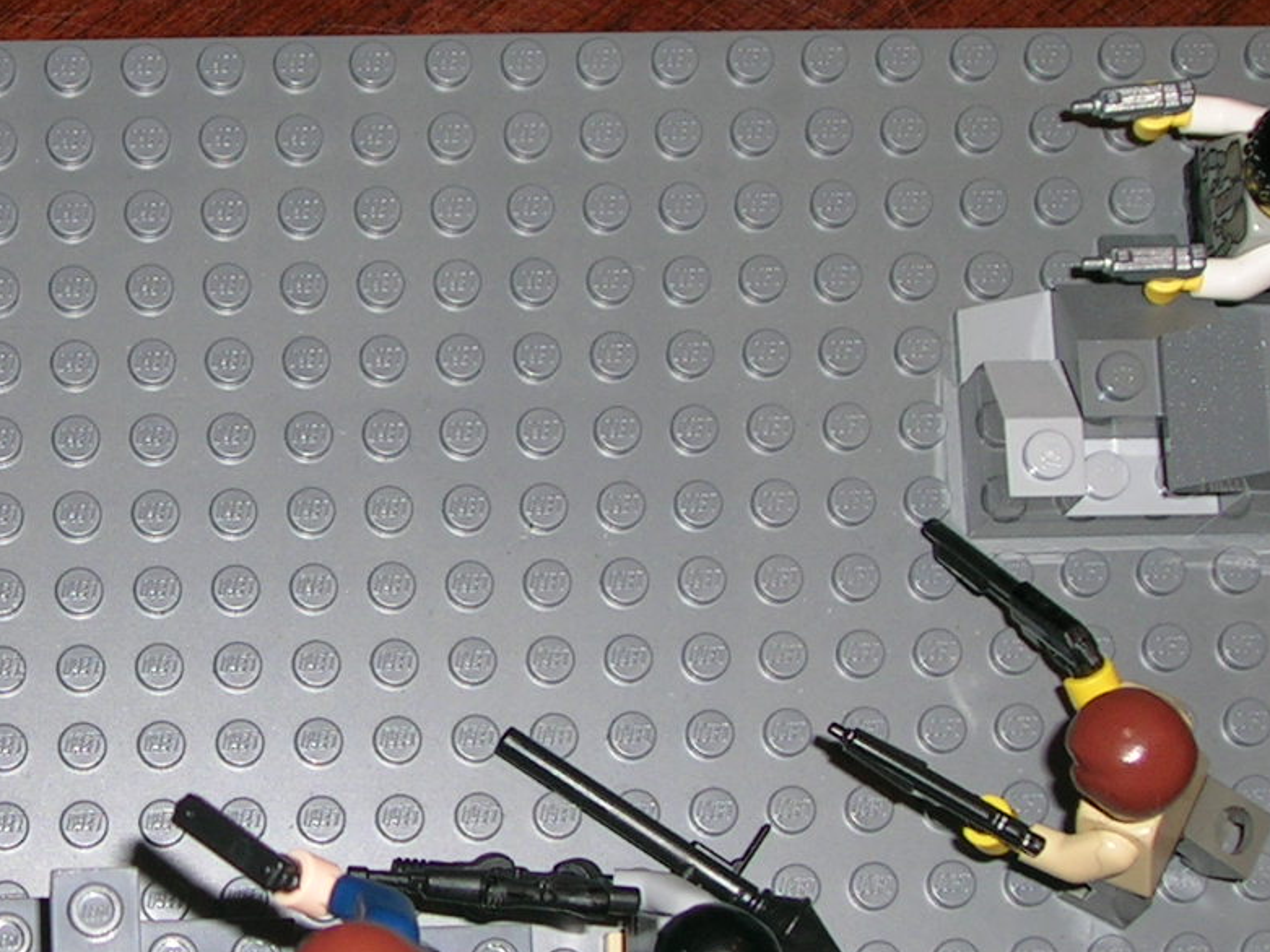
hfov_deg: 15.6
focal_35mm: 125
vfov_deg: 11.9
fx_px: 4587
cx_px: 114
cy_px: 502
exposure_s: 1/60.1
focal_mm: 9.3
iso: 50
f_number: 3.5
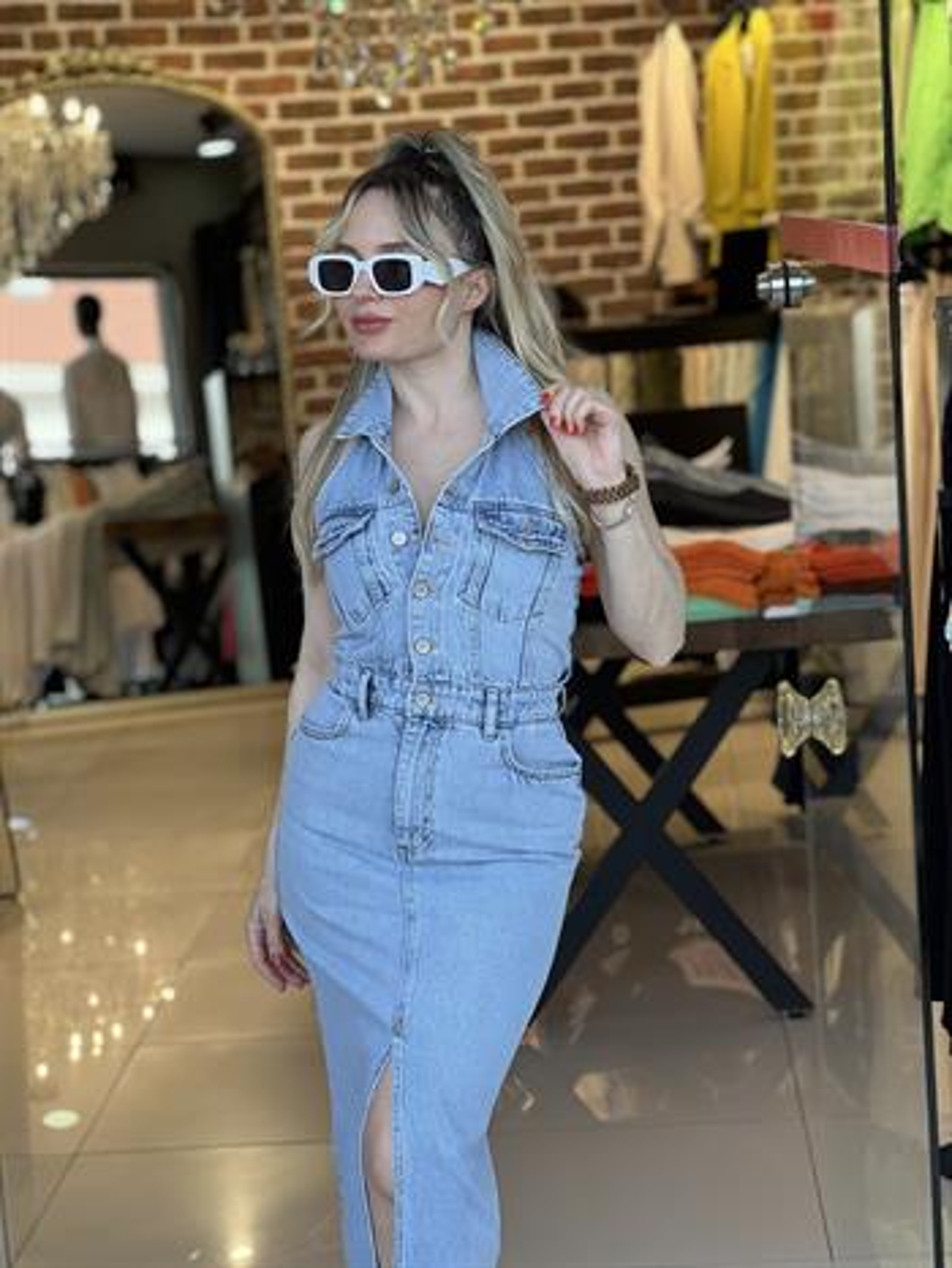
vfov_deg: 25.3
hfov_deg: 19.2
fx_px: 2821
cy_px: 634
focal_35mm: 77
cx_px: 476
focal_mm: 9
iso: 50
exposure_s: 1/100
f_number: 2.8
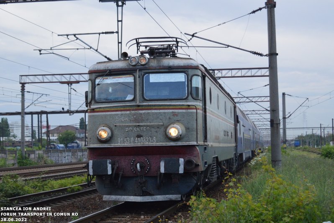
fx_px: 501
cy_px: 112
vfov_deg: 25.1
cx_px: 167
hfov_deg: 36.9
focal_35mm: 54
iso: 800
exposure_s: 1/800
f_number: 4.8
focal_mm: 36
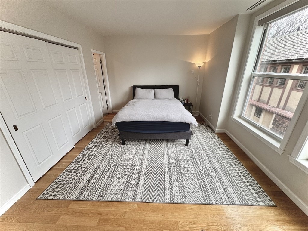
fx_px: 125
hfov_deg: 102.1
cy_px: 116
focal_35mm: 14
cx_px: 154
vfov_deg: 85.7
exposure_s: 1/120
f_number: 2.2
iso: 64
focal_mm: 2.22
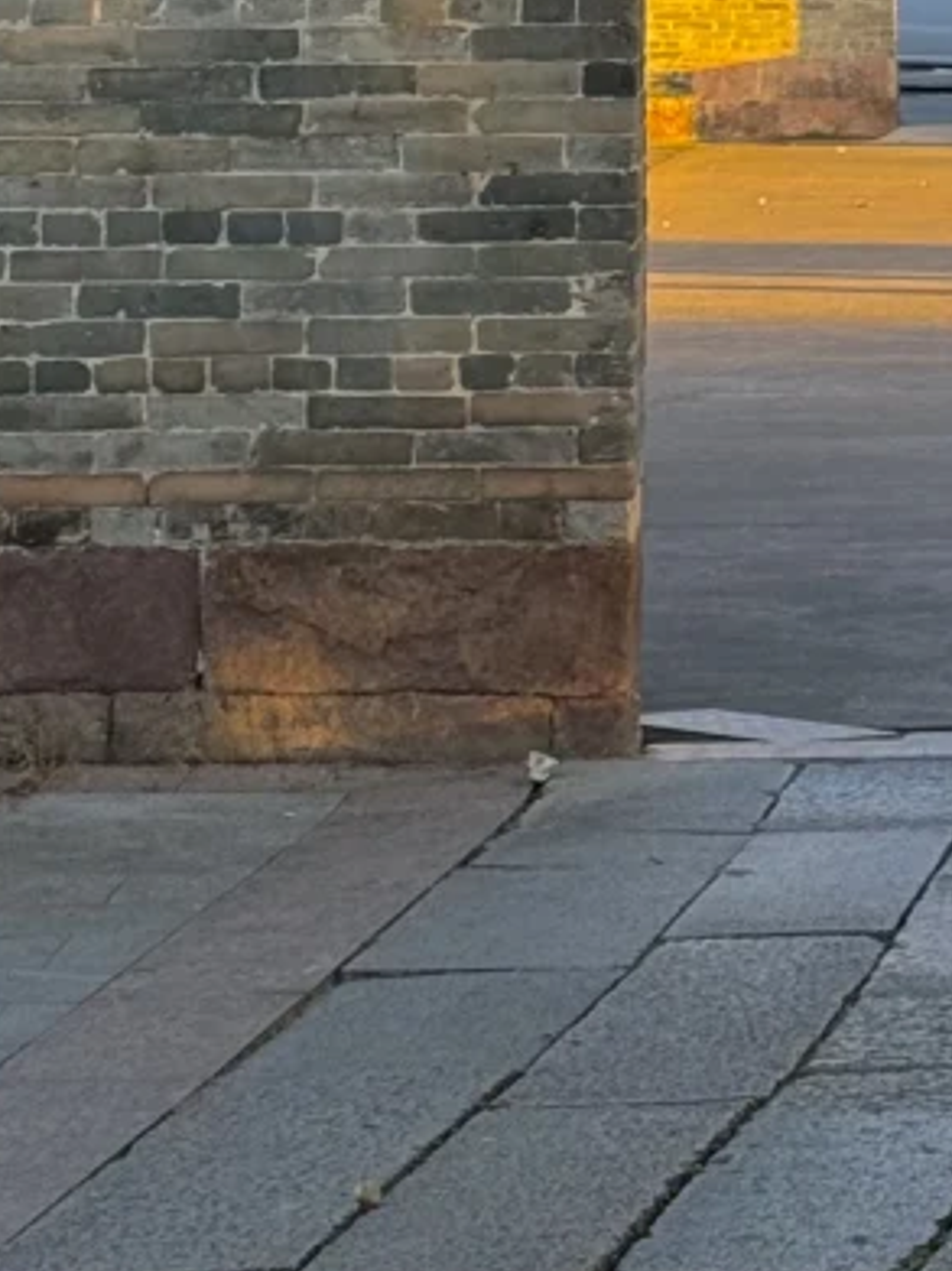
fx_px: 6494
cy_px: -1021
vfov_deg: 10.5
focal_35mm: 177
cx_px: 1056
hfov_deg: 8.3
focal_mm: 6.76
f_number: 1.78
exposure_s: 1/445
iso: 64
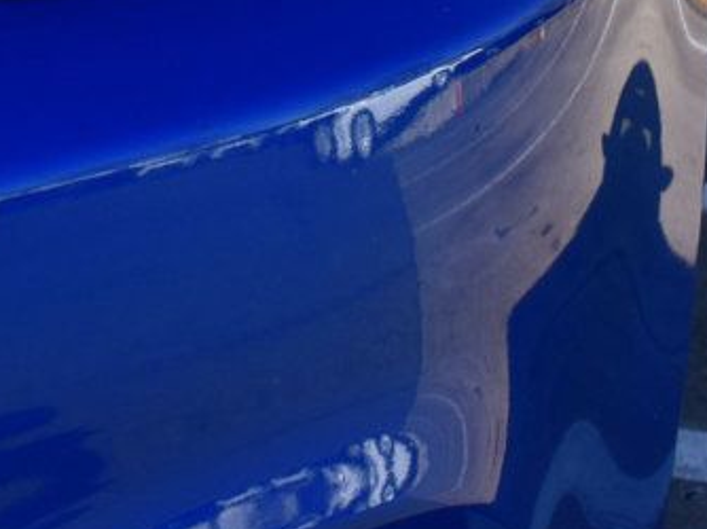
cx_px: 214
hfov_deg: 17.1
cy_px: -142
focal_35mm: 115
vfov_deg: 12.5
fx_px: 2347
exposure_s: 1/320
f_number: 10
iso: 400
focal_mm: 26
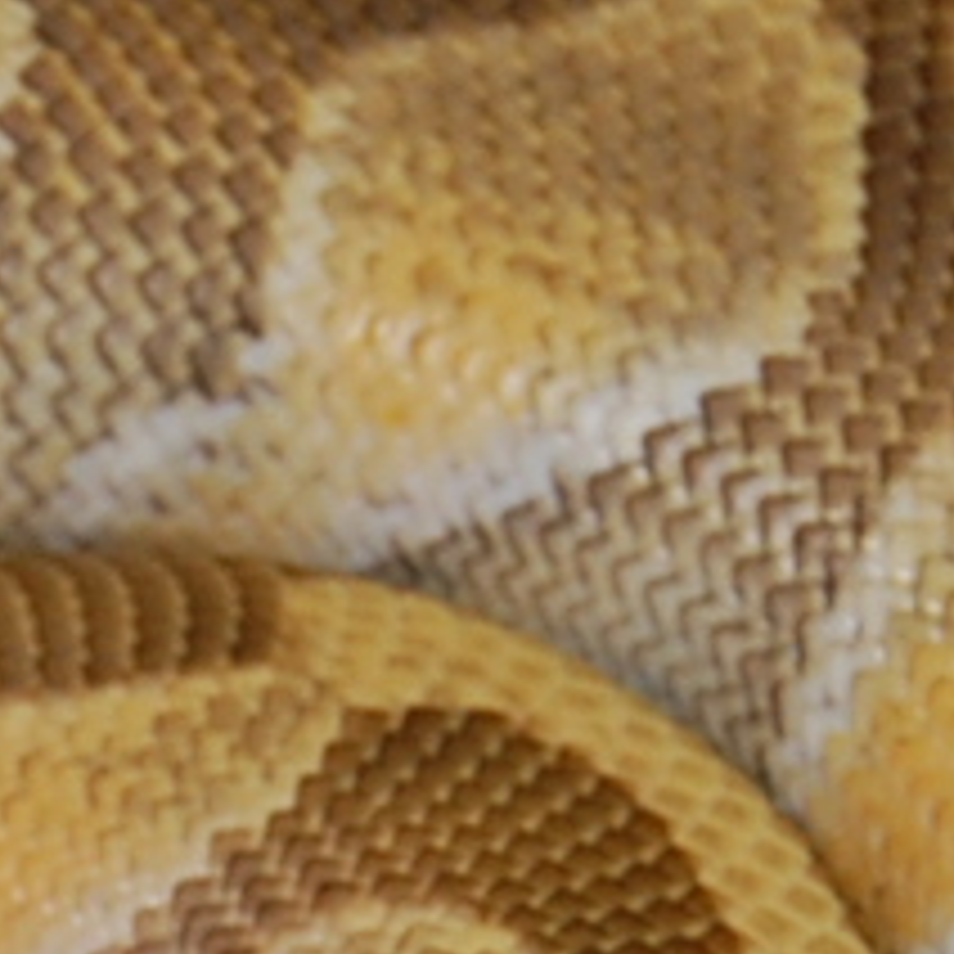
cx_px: -792
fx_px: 9011
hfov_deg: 5.9
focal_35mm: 289
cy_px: 1778
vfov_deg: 5.9
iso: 400
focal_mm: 32
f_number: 4.5
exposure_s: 1/60
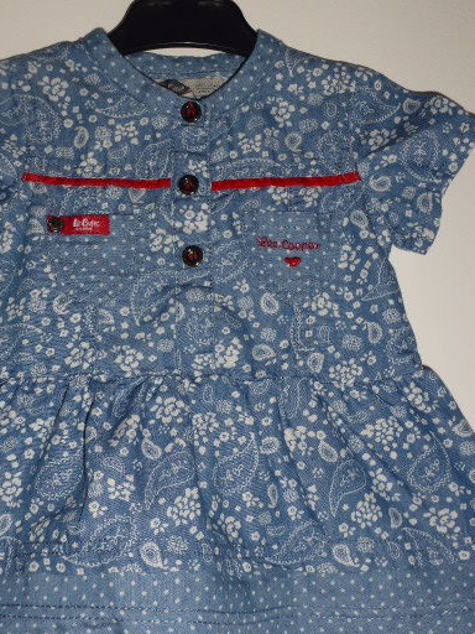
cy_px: 326
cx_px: 192
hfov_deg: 29.0
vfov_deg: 38.2
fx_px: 915
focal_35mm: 50
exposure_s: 1/60
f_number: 3.9
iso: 100
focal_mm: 6.9
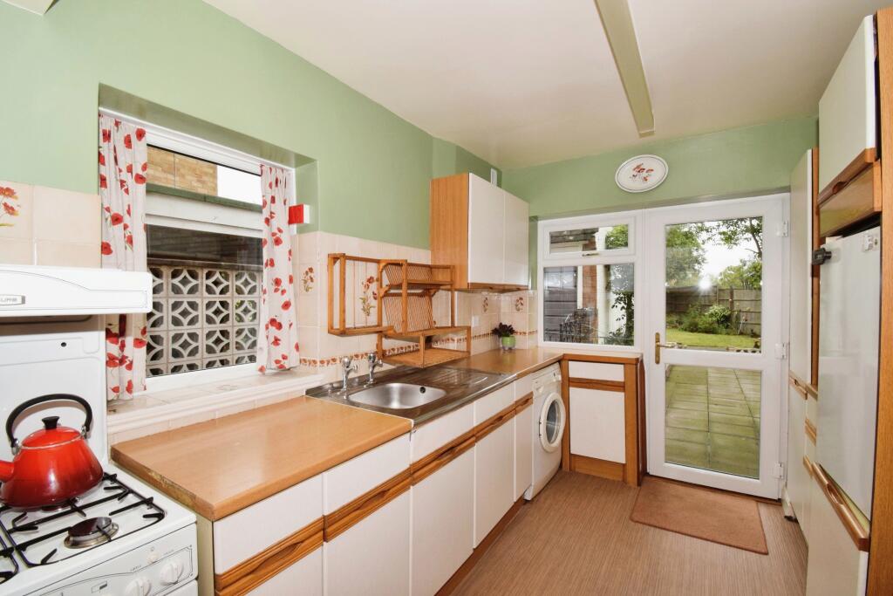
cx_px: 446
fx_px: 372
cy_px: 298
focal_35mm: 15
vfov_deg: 77.3
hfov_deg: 100.4
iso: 1000
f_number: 13
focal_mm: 10
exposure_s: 1/60
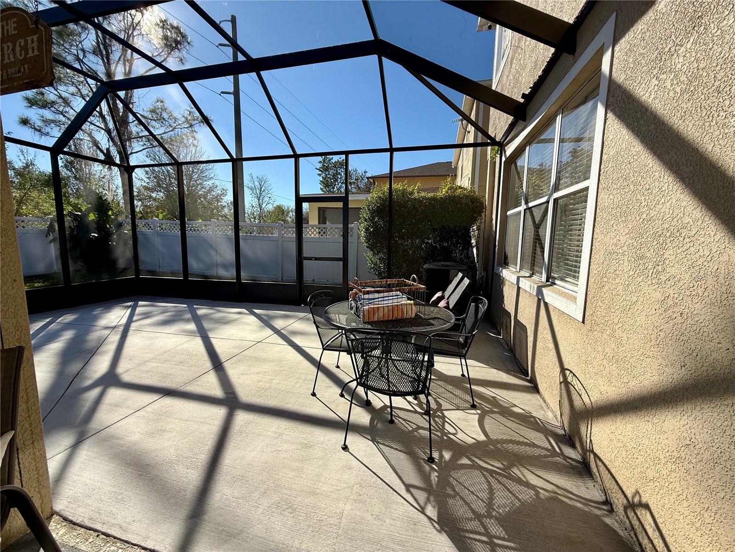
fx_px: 297
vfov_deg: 85.7
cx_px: 368
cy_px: 276
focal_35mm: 14
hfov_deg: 102.1
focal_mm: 2.22
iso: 50
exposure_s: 1/1068
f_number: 2.2
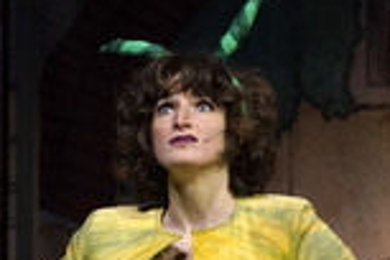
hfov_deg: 3.5
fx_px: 6391
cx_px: -1
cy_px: 331
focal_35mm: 590
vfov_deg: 2.3
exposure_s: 1/400
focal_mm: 200
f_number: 6.3
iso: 3200
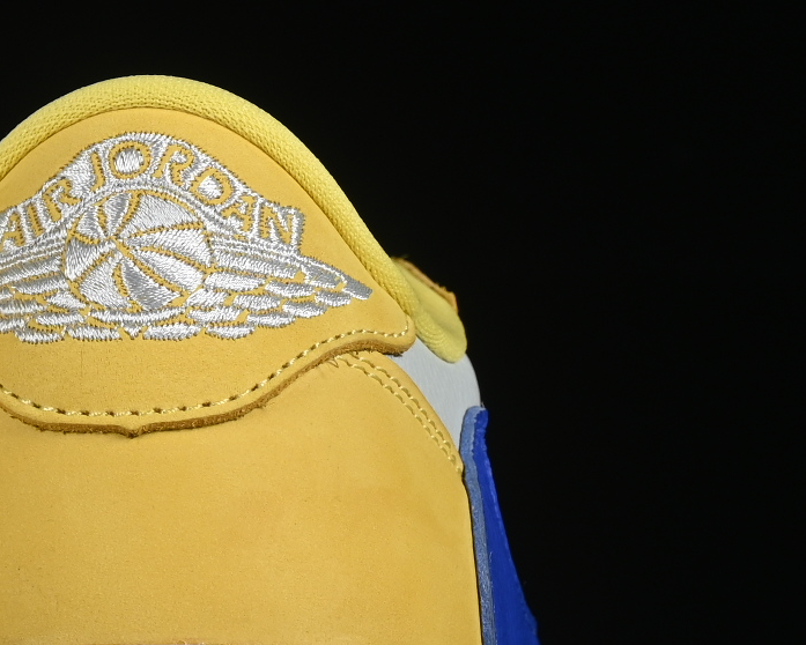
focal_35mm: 281
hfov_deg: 6.8
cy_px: 250
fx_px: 6705
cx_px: -104
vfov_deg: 5.5
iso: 160
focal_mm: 50
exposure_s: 1/80
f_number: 8
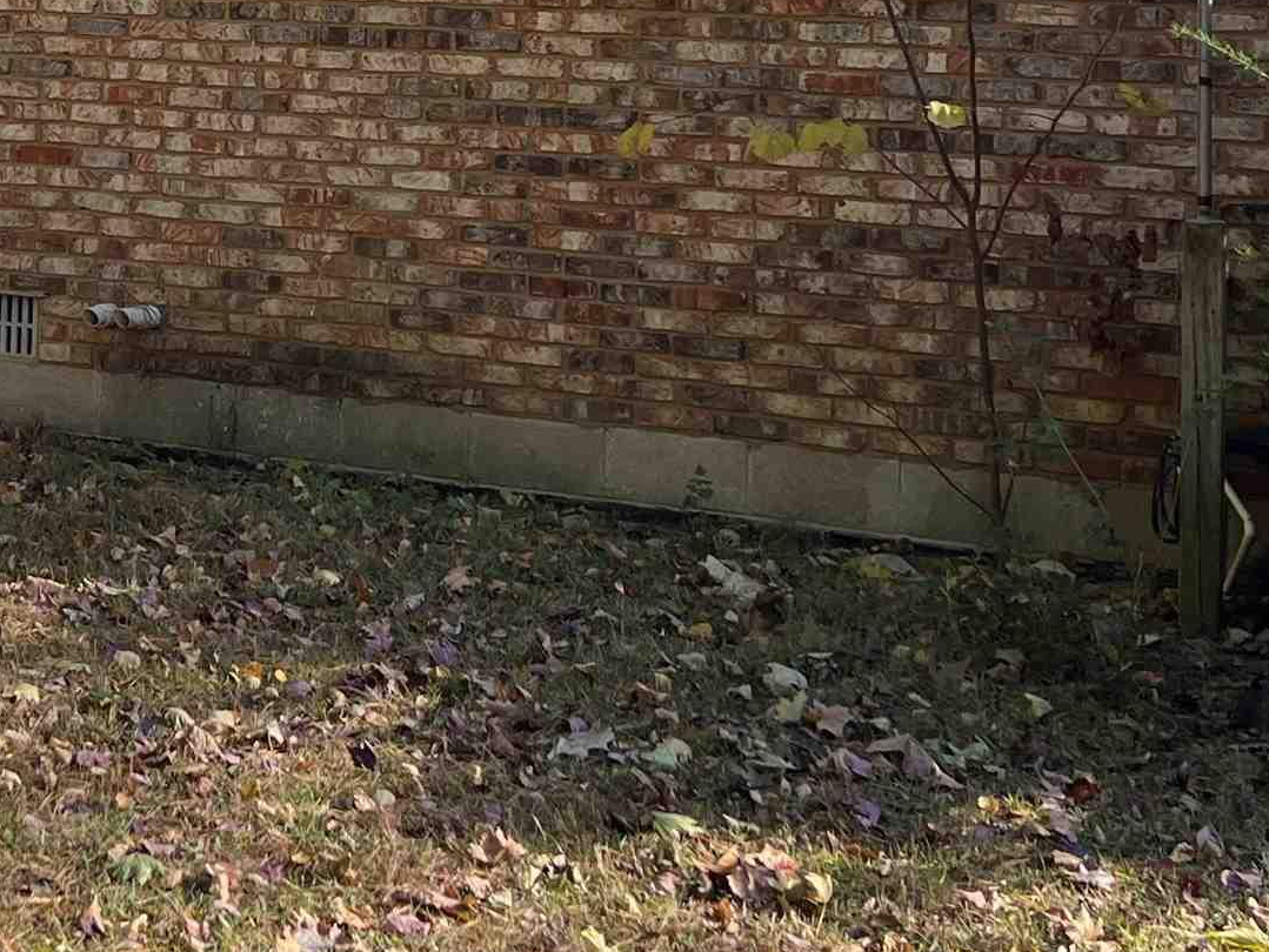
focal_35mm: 74
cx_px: 298
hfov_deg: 26.0
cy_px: -90
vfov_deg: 19.1
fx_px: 2714
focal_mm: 5.7
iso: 50
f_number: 1.5
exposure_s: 1/924
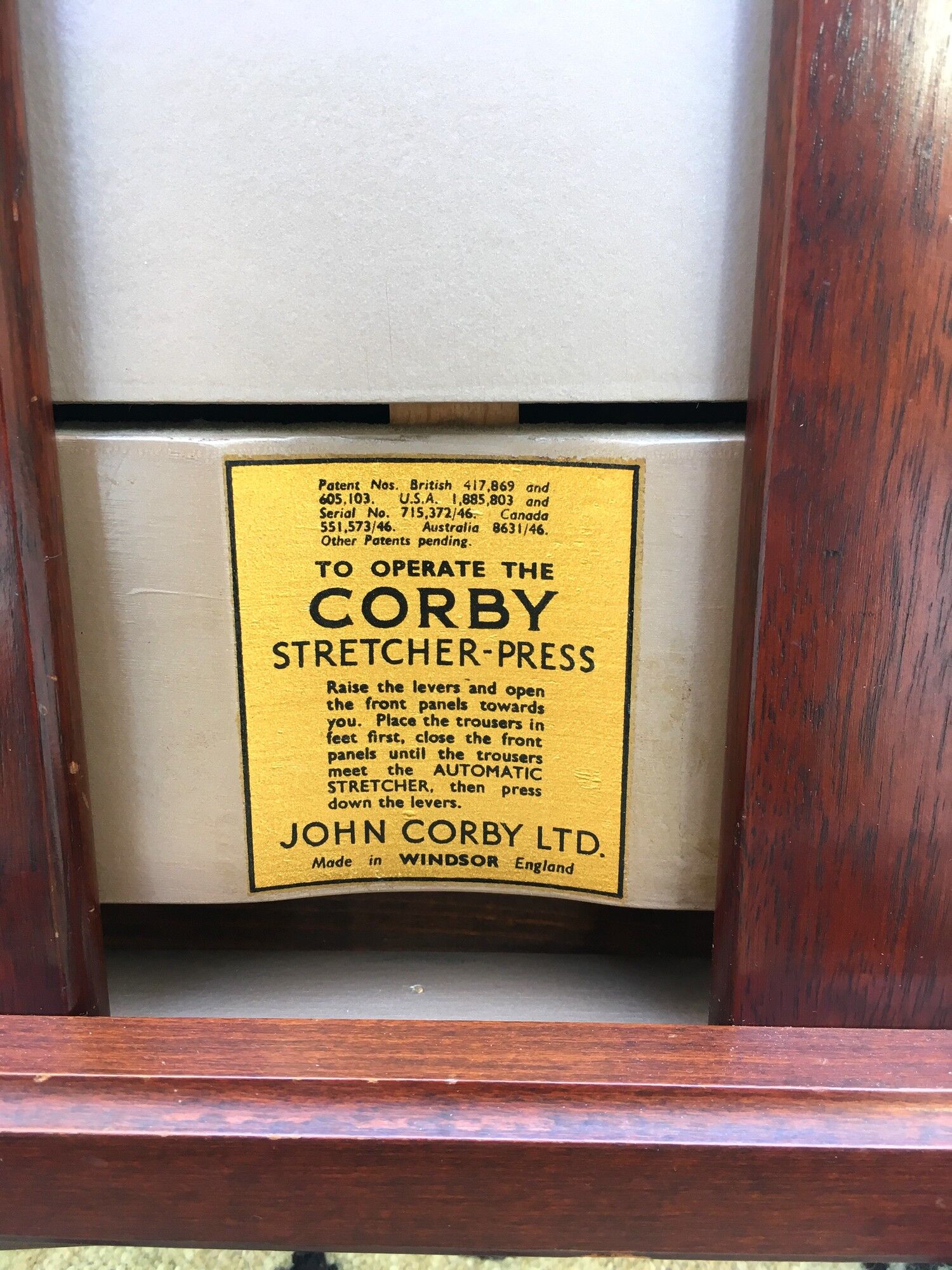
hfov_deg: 48.2
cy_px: 635
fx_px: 1063
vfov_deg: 61.7
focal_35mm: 29
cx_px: 476
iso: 64
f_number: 2.2
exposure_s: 1/33
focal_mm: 4.15
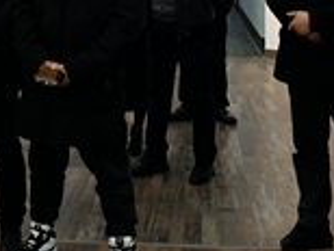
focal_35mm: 84
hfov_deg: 23.0
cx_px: 78
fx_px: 812
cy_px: -92
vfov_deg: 16.5
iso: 800
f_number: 3.2
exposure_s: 1/125
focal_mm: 18
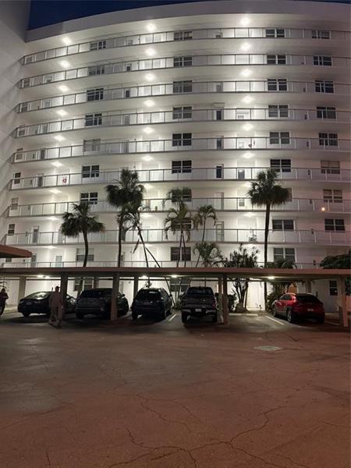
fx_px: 324
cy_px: 234
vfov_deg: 71.6
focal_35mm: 24
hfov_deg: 56.8
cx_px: 176
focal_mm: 6.76
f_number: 1.78
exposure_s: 1/40
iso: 640
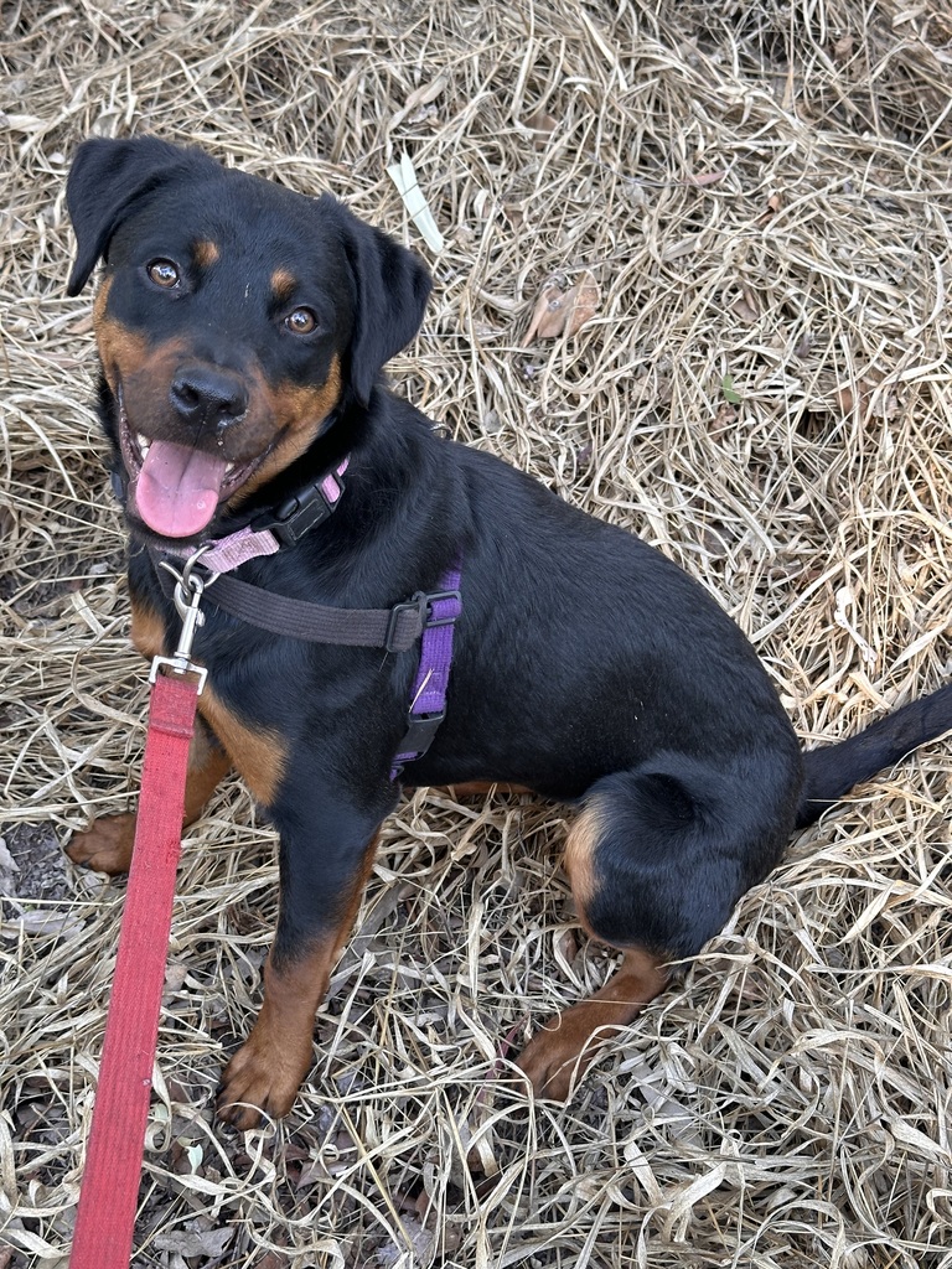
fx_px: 1760
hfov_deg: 30.3
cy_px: 634
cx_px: 476
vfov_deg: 39.7
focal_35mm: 48
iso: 80
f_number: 1.78
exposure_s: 1/82
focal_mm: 6.86
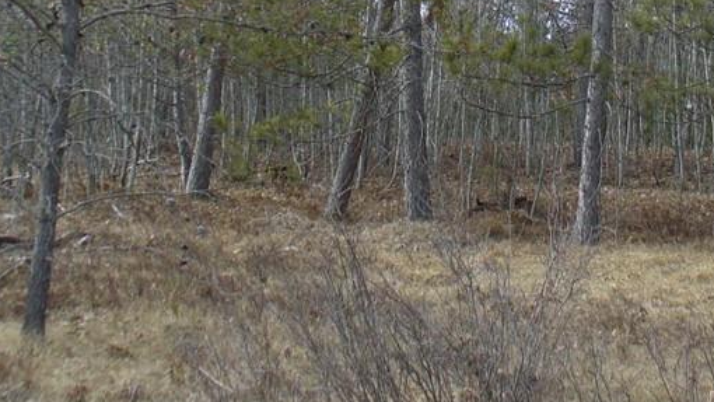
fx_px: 1534
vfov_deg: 14.3
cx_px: 511
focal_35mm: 81
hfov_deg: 26.0
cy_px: -125
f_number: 2.8
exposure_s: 1/320
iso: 80
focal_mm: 6.1
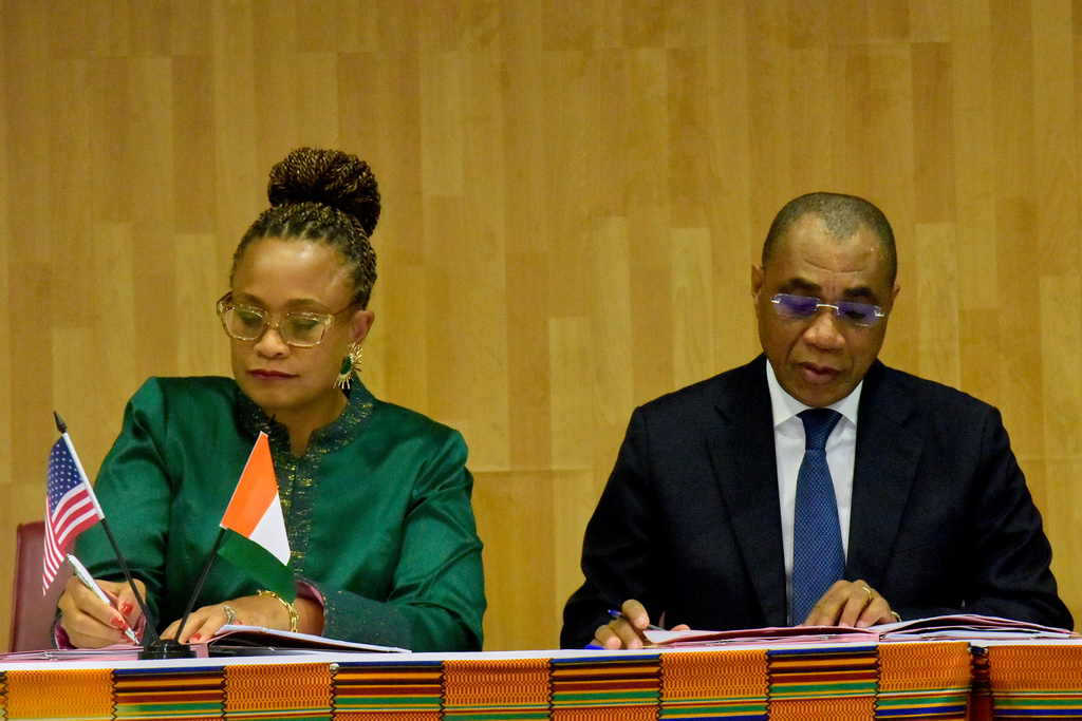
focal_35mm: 120
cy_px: 360
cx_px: 541
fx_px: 3607
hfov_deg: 17.1
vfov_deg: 11.4
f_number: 5.6
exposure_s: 1/250
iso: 5000
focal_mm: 120
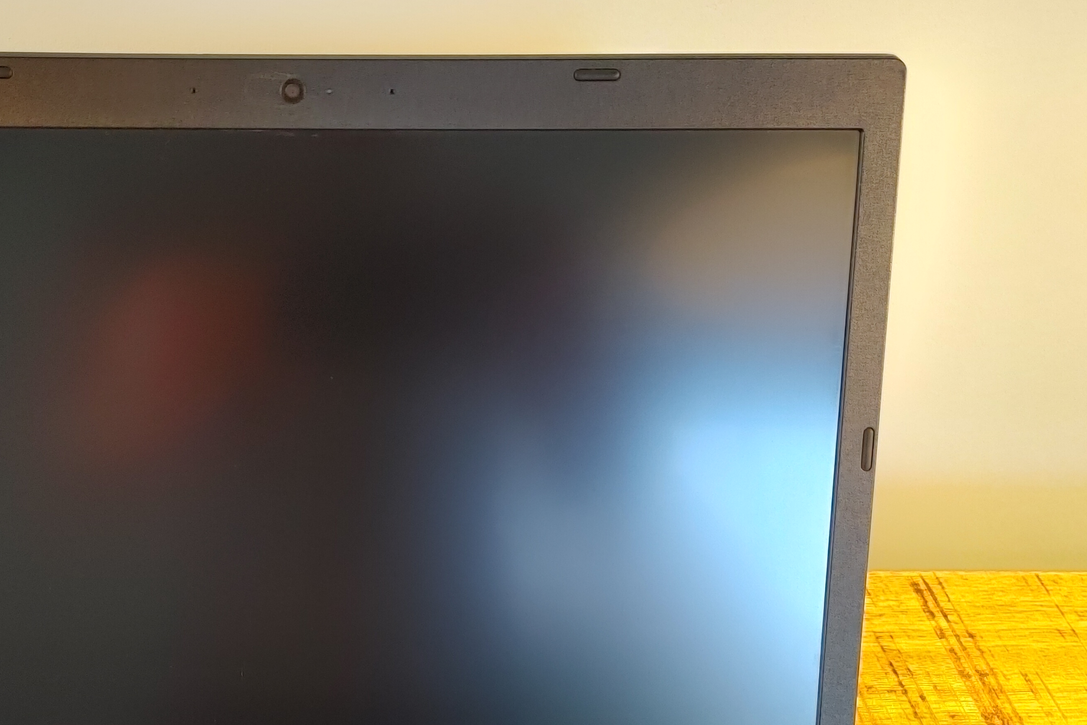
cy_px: 508
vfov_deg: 32.2
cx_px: 279
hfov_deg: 45.8
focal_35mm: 41
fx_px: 1238
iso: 200
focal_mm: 4.81
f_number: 1.8
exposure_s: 1/50
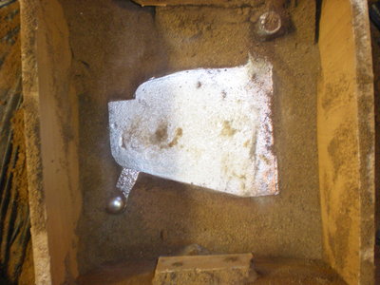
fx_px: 417
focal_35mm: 38
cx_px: 190
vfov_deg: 37.7
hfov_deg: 49.0
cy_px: 142
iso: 214
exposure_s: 1/7.9
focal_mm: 6.3
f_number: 3.1
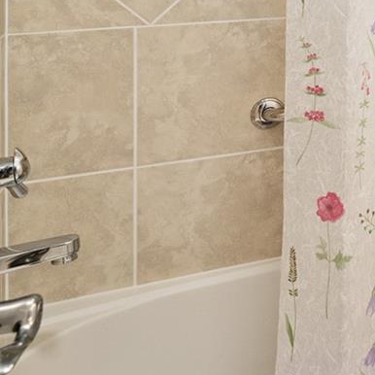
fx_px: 821
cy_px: -84
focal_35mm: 67
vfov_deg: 23.4
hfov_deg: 18.6
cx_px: 715
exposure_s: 1/30
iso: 400
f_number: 7.1
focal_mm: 19
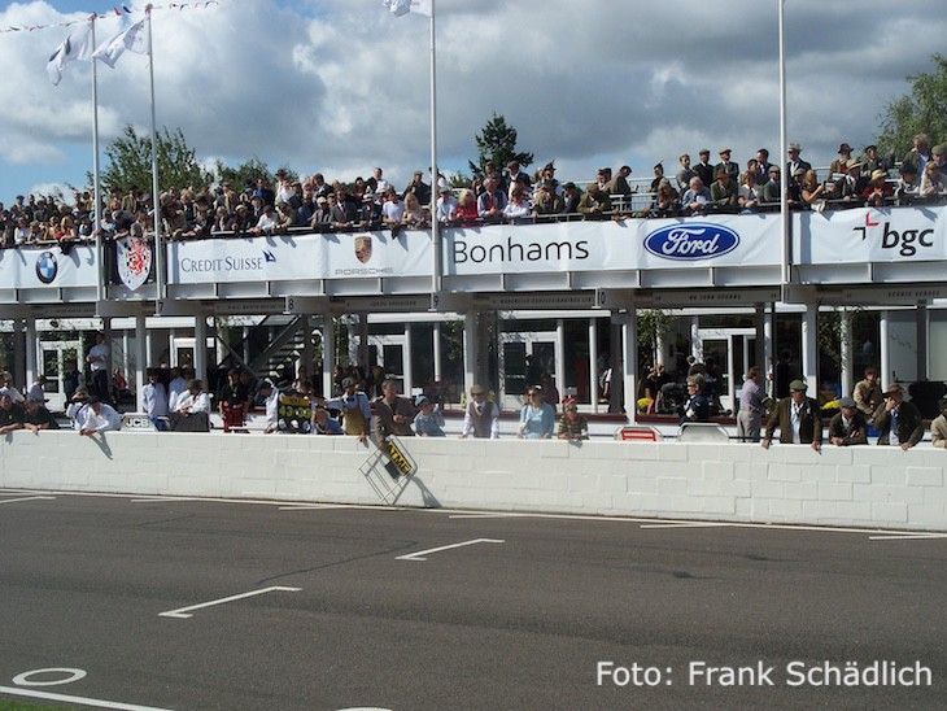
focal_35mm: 61
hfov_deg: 31.7
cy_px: 356
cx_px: 474
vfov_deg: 24.0
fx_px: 1669
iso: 80
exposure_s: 1/640
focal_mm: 12.89
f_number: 5.6
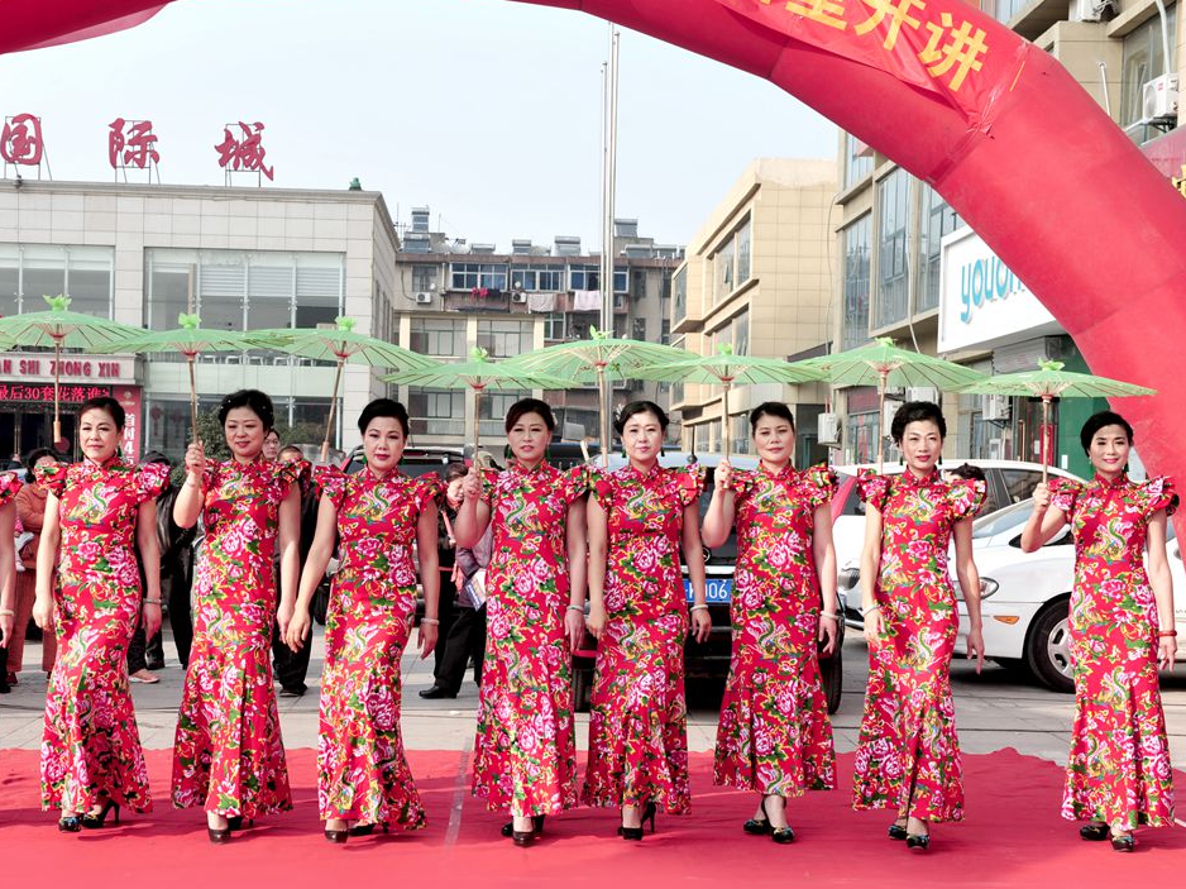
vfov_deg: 24.8
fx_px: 2021
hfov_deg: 32.7
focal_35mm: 59
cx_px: 510
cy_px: 474
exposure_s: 1/250
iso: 200
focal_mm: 48
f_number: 7.1
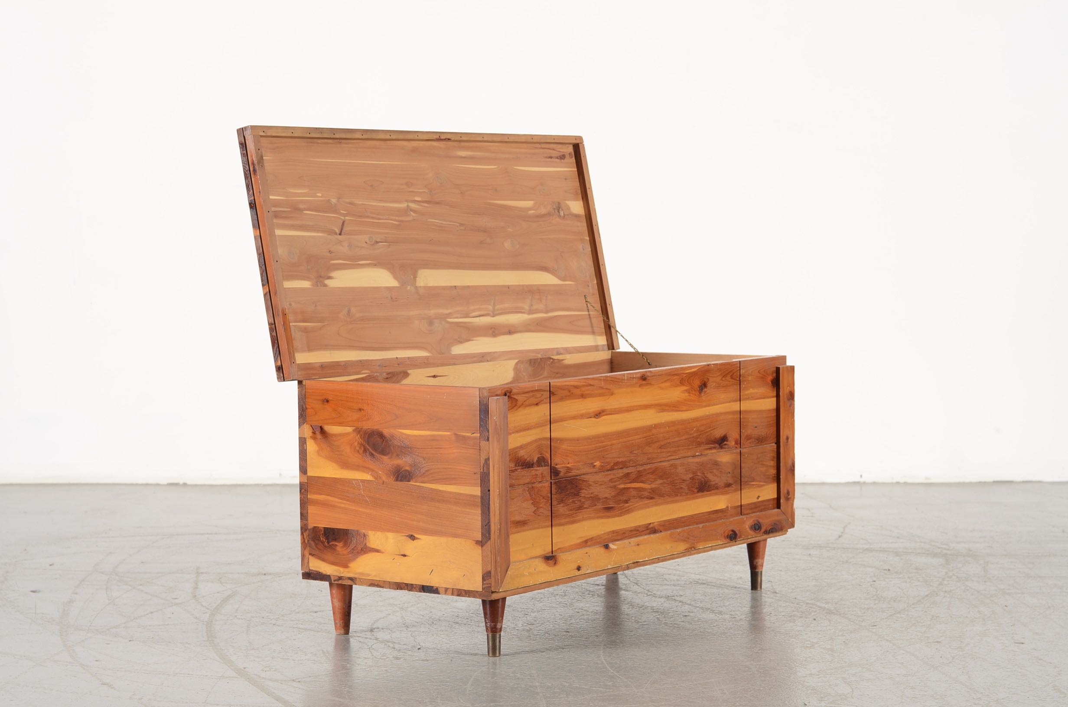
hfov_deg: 27.0
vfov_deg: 18.1
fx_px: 2220
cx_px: 534
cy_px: 354
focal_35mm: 75
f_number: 5.6
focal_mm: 50
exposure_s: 1/125
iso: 100
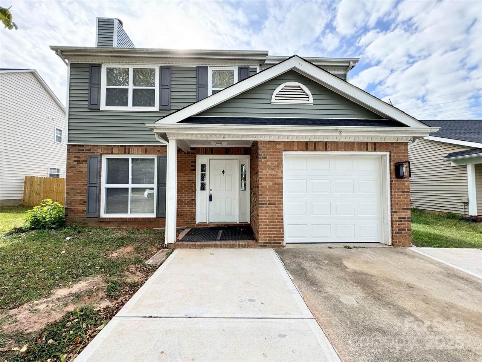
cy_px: 181
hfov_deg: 102.1
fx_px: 195
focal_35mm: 14
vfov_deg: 85.7
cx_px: 241
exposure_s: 1/467
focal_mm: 2.22
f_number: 2.2
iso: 40
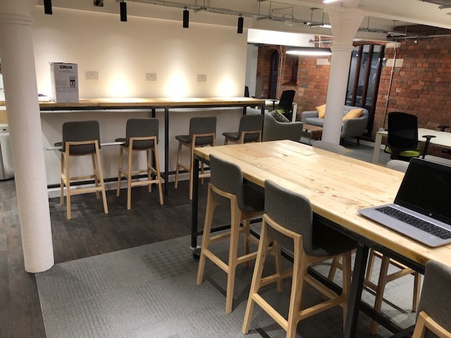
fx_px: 365
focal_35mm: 28
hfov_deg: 63.4
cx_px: 226
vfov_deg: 49.7
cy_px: 169
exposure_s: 1/33
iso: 40
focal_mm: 3.99
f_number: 1.8
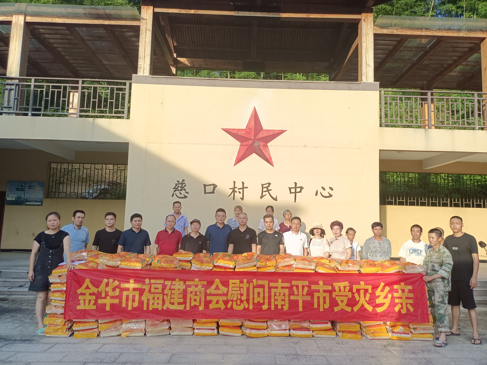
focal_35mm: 25
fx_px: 352
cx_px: 244
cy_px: 182
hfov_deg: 69.4
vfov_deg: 54.9
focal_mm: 4.71
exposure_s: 1/145
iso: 100
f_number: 1.79
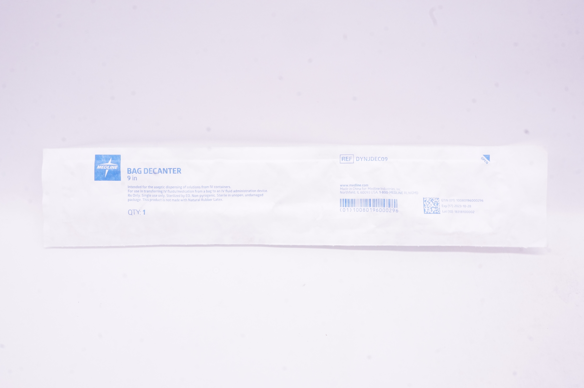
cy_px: 194
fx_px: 656
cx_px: 292
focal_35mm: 40
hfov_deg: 48.0
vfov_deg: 32.9
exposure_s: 1/25
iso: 1600
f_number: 20
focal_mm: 27
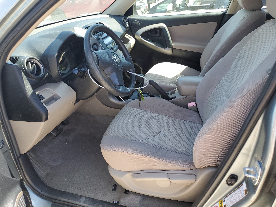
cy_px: 104
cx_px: 138
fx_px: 207
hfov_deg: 67.3
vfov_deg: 53.1
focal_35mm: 26
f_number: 1.5
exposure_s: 1/263
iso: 50
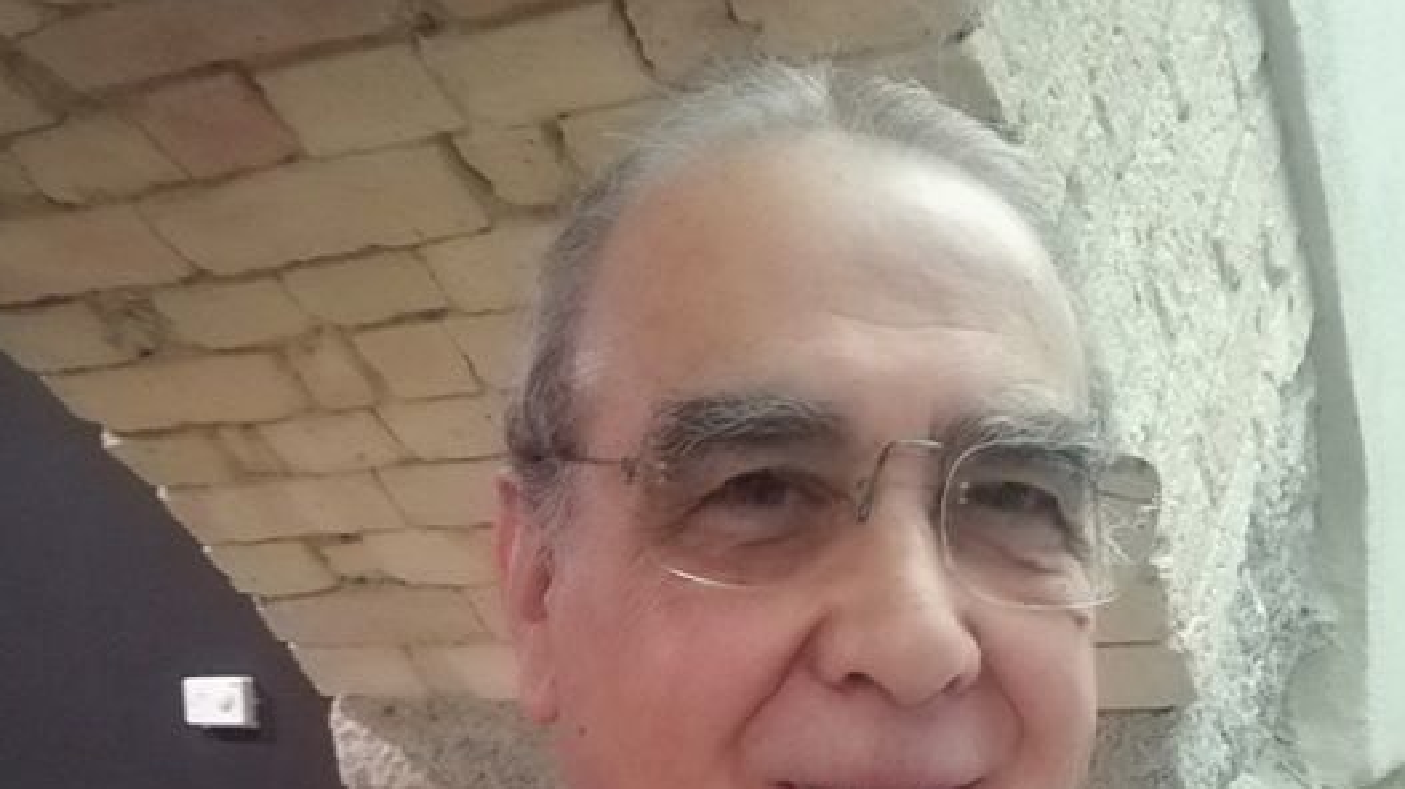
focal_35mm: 43
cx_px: 874
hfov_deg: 47.0
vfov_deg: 26.5
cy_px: 749
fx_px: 1601
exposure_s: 1/14.3
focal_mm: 3.83
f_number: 2.2
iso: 1600
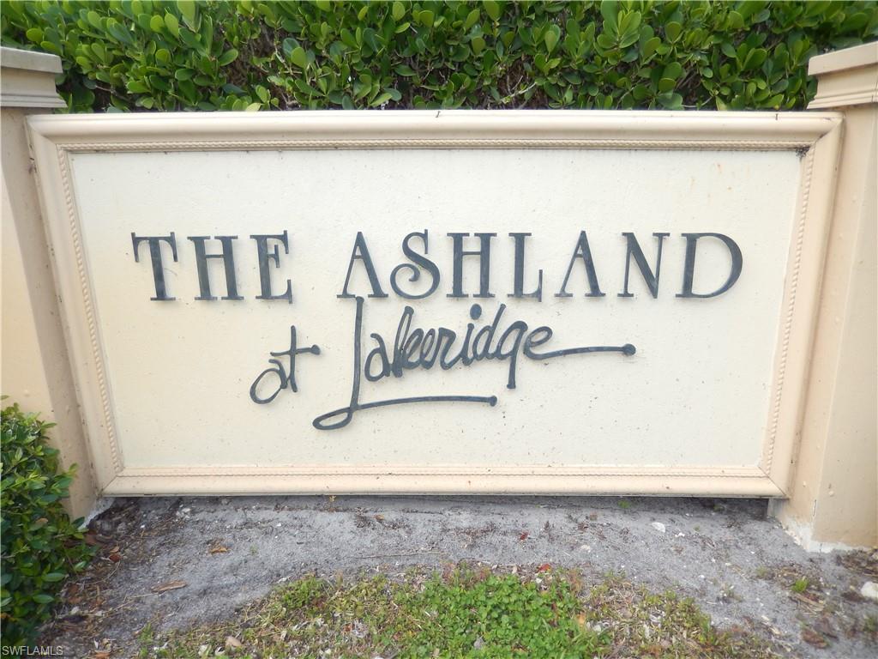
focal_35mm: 25
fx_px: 634
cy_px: 330
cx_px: 439
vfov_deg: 54.9
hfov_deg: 69.4
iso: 125
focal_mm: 4.5
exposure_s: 1/200
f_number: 3.4
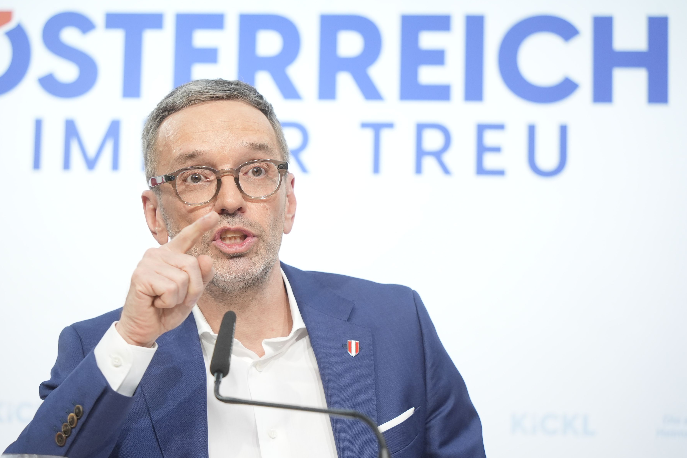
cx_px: 306
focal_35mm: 102
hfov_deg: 20.0
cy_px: 239
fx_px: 1946
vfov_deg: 13.4
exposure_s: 1/400
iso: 1600
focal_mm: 91
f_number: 4.5
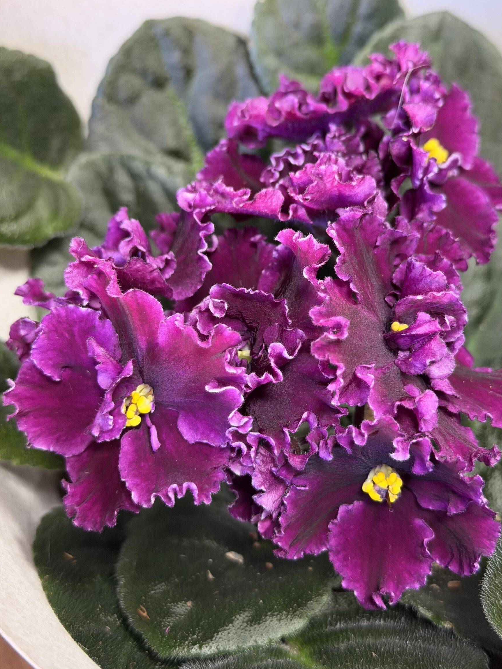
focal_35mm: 53
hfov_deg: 27.5
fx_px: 1025
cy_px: 317
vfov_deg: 36.2
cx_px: 275
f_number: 1.78
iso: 400
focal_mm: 6.76
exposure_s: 1/40
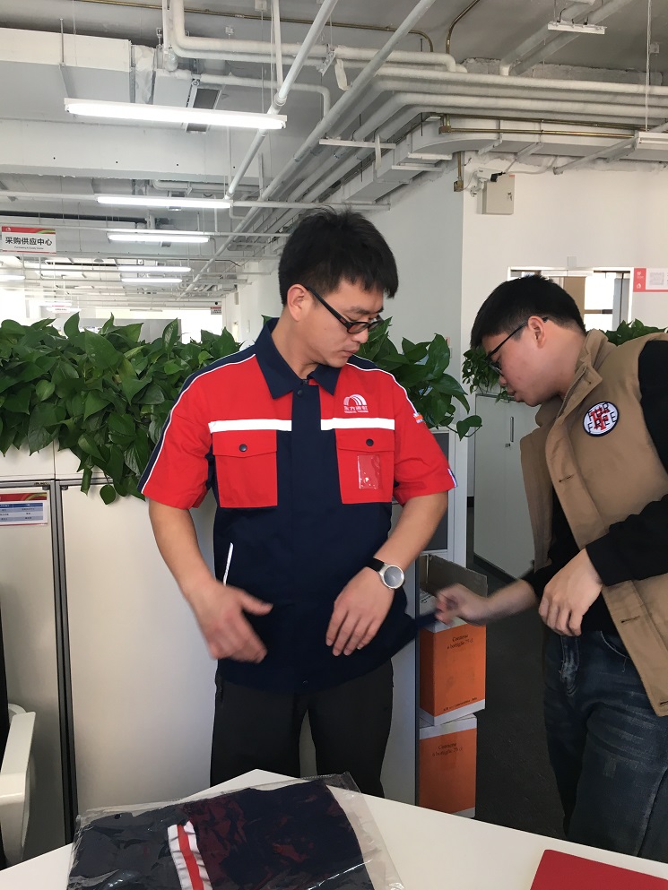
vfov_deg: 61.7
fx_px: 746
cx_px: 334
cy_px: 445
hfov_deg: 48.2
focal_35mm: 29
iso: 64
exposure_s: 1/33
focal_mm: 4.15
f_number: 2.2
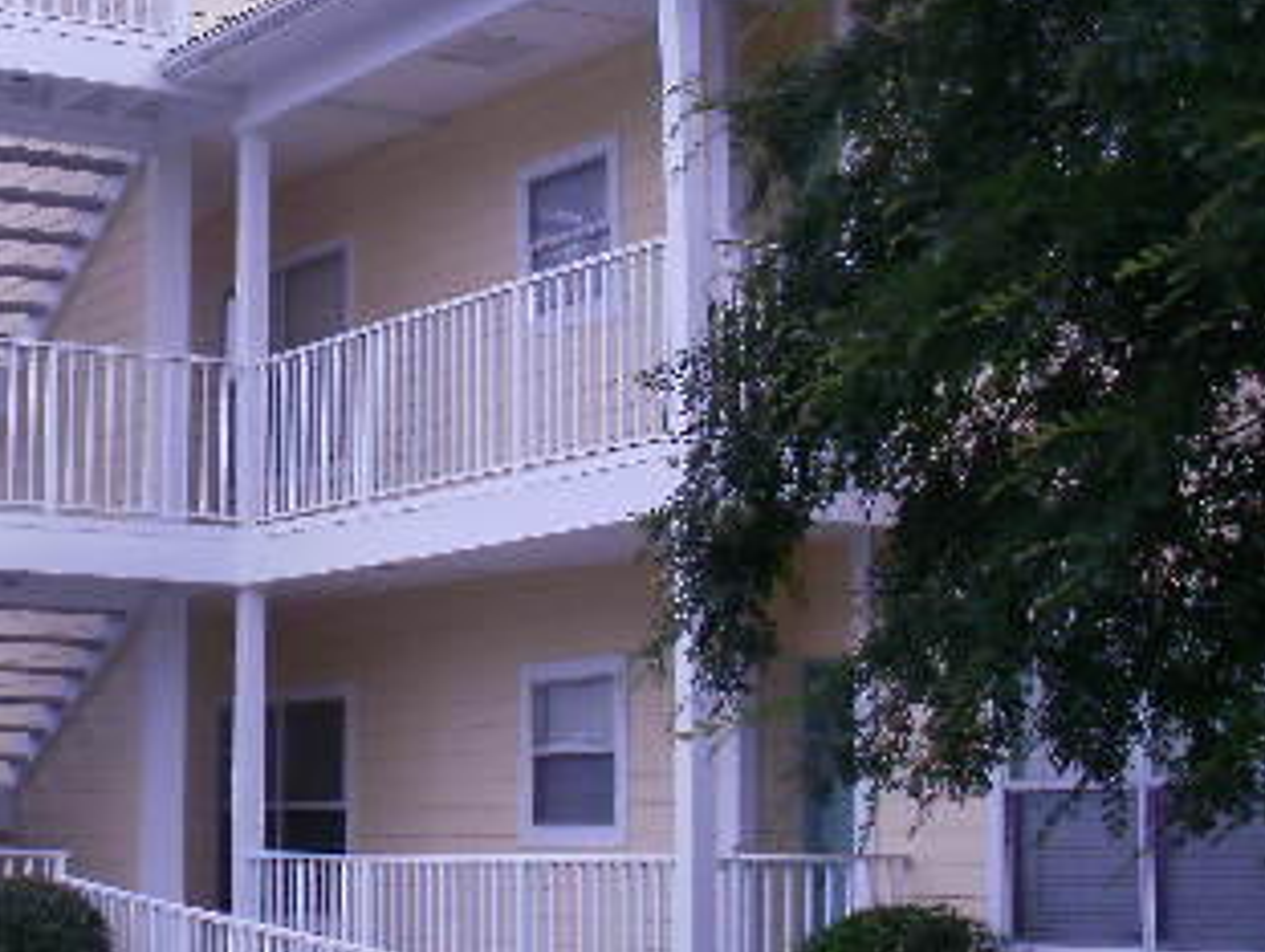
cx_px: 61
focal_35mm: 74
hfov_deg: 25.3
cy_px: 468
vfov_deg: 19.9
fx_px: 2707
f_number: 5.6
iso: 100
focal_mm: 6.3
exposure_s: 1/320
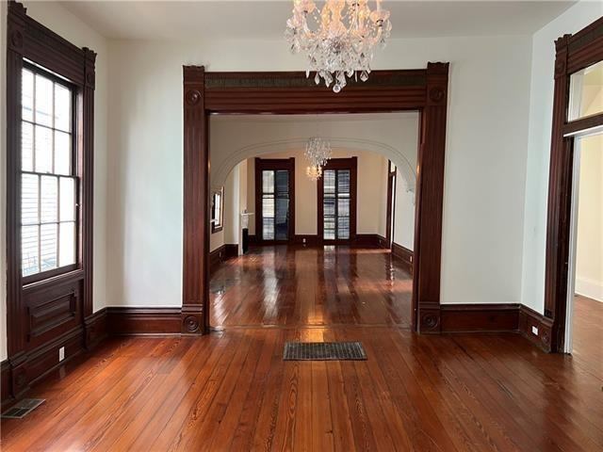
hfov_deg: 67.3
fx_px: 453
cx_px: 302
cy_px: 226
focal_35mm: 26
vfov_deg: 53.1
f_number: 1.5
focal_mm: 5.7
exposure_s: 1/60
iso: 80
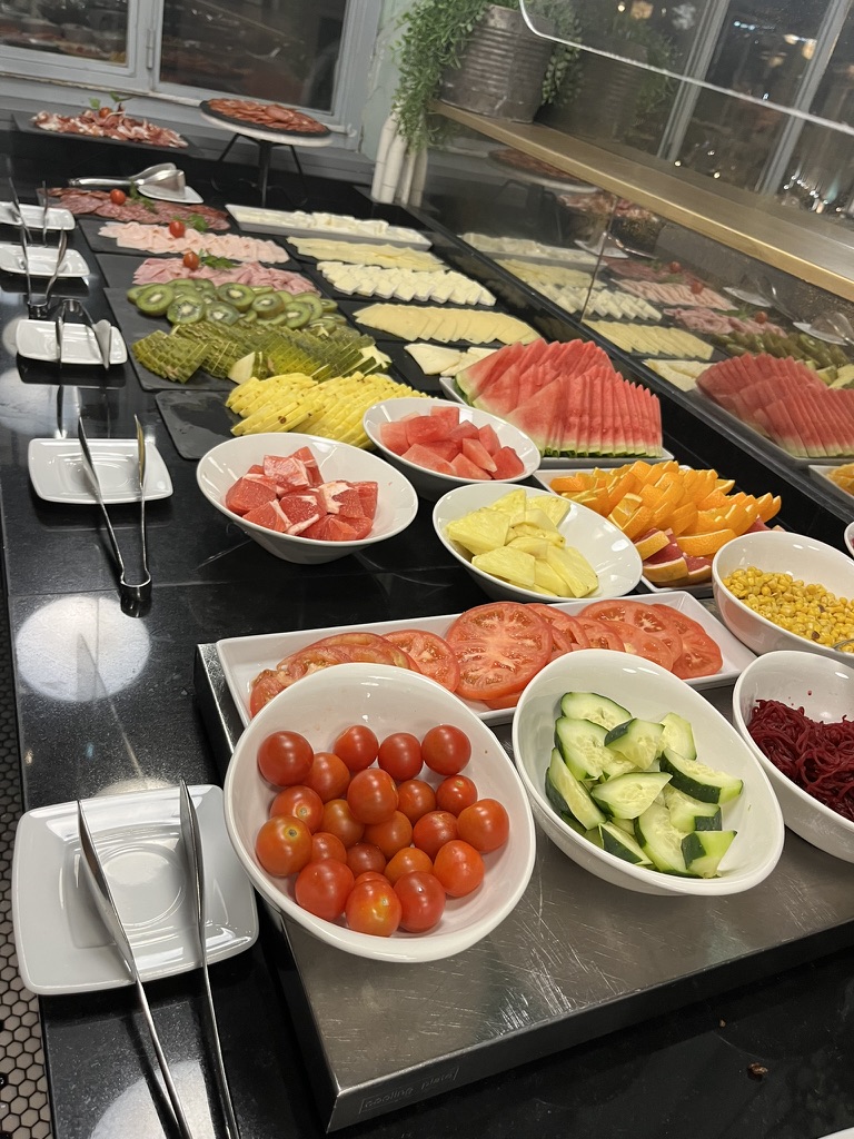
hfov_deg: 53.1
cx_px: 427
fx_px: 855
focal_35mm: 26
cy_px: 570
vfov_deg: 67.3
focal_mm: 5.1
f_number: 1.6
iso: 160
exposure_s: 1/50
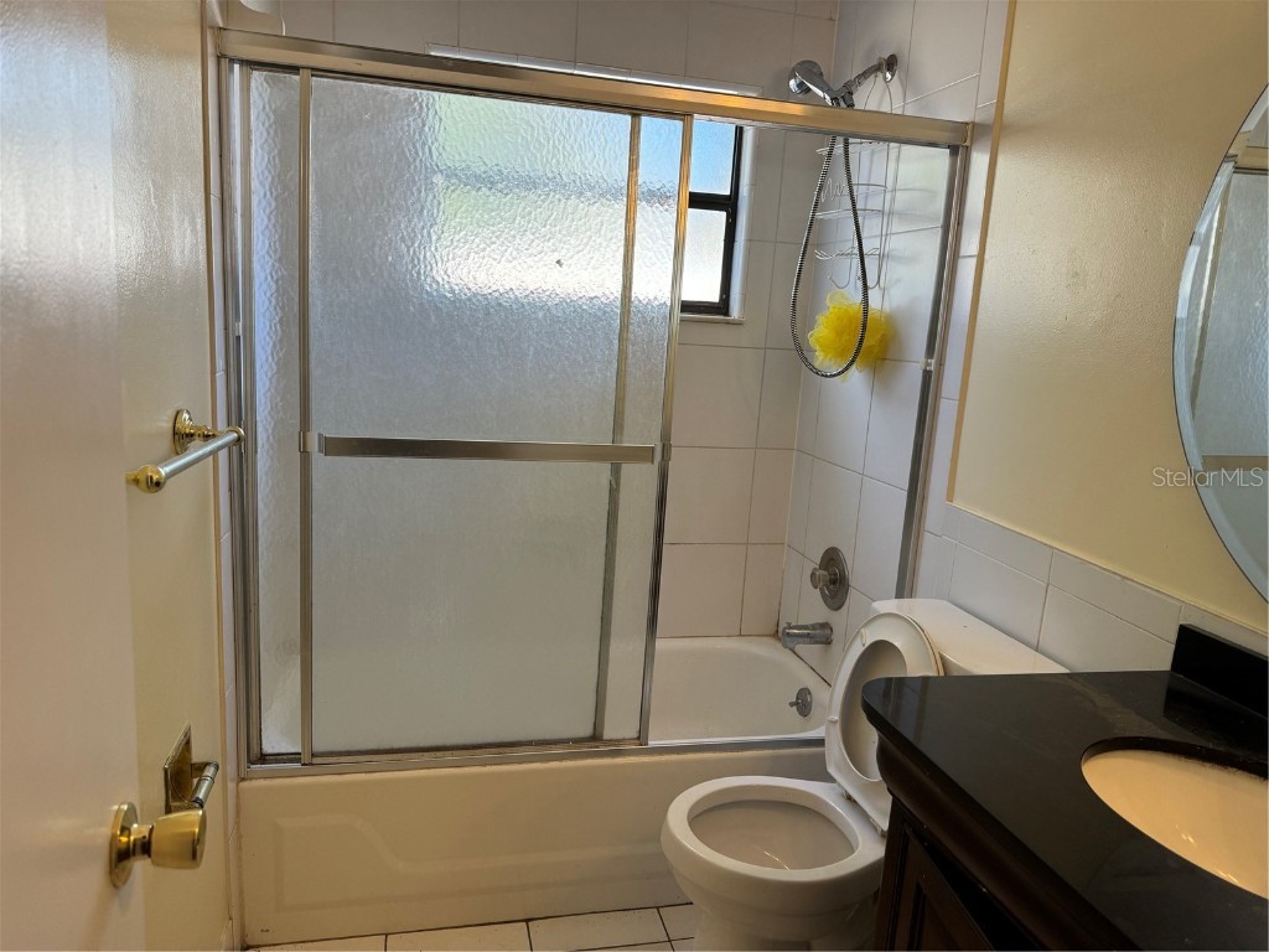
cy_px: 476
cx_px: 634
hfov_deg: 71.6
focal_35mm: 24
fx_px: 880
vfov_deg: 56.8
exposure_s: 1/120
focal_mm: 6.86
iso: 125
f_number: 1.78
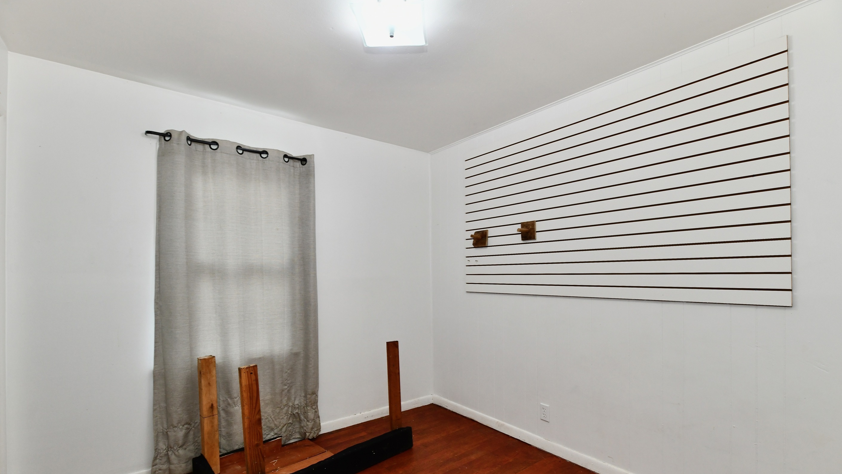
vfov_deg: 66.6
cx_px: 426
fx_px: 357
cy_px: 280
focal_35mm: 16
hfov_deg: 99.4
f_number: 7.1
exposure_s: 1/80
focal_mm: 14
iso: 800
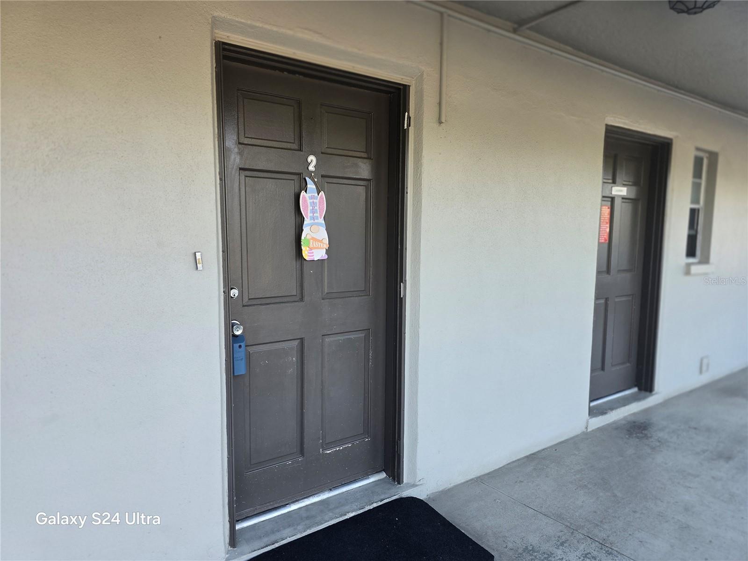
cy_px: 280
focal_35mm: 23
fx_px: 497
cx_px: 374
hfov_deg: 73.9
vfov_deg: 58.9
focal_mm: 6.3
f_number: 1.7
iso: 80
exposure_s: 1/359
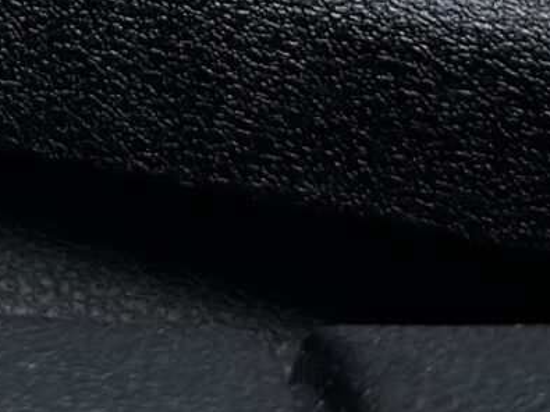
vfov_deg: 4.6
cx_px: -745
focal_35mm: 311
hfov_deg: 6.1
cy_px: -674
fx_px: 4940
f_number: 1.78
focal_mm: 6.86
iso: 80
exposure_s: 1/200
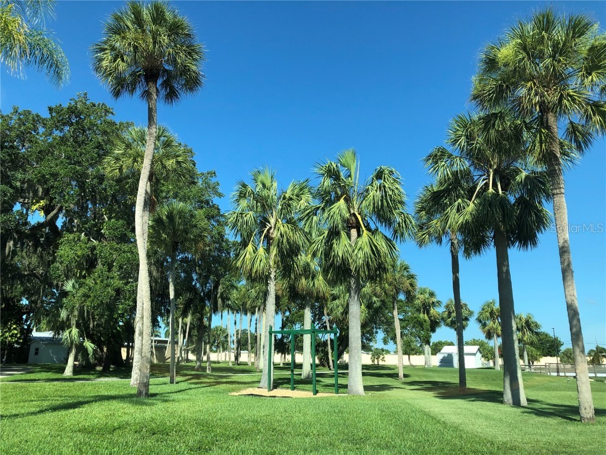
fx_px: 490
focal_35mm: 28
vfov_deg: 49.7
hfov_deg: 63.4
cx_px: 303
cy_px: 228
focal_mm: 3.99
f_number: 1.8
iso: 20
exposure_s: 1/1021
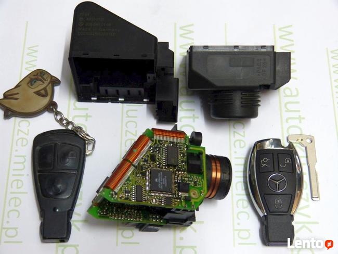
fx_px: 615
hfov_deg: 30.7
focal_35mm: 63
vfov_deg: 23.3
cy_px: 127
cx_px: 169
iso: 400
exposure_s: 1/25
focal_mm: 11.3
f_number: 3.3
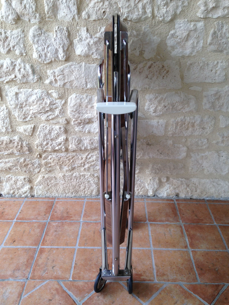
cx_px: 114
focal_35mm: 33
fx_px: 291
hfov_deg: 42.9
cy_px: 152
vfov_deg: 55.4
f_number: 2.4
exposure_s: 1/127
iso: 50
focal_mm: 4.12
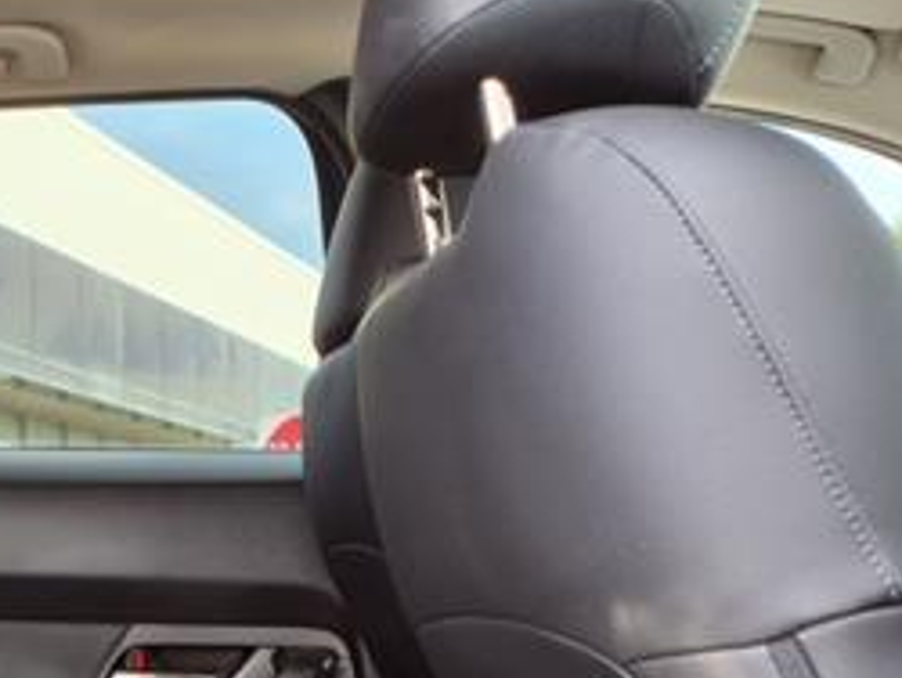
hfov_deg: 26.7
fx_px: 1800
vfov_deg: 20.0
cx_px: 11
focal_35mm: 69
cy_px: 826
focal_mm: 3.58
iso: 40
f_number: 1.9
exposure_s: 1/120
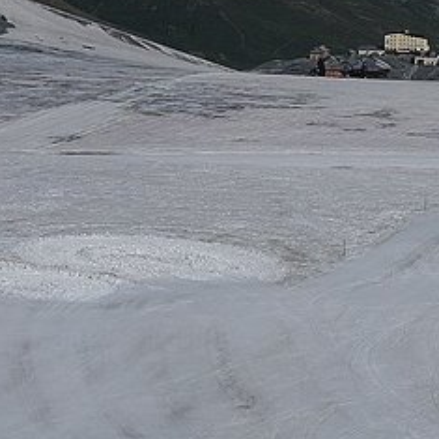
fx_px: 3042
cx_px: 336
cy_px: 166
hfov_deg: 8.2
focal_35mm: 212
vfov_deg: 8.3
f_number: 11
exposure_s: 1/500
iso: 100
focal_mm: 24.1
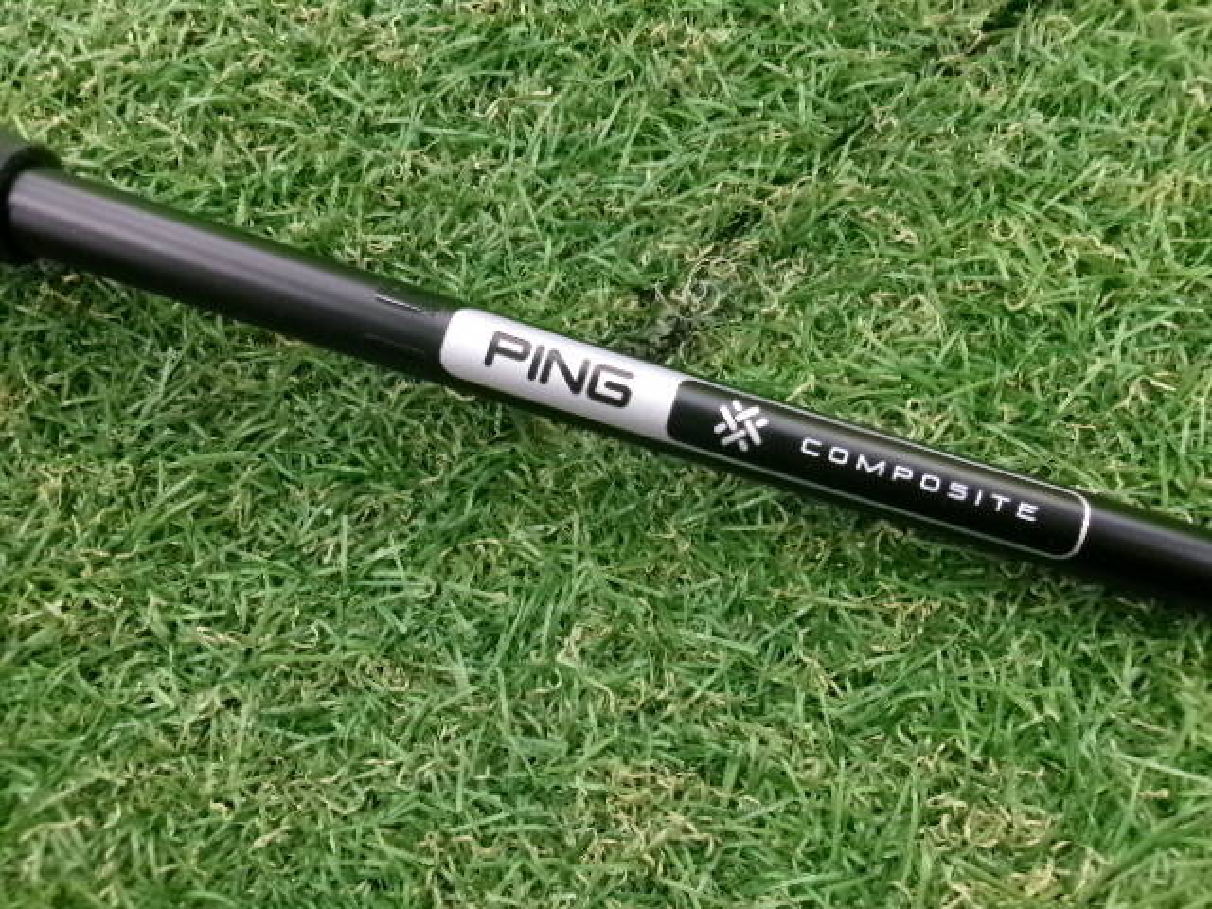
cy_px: 454
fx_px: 980
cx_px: 606
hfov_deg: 63.4
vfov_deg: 49.7
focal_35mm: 28
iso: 800
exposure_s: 1/34
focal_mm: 5.1
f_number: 3.9
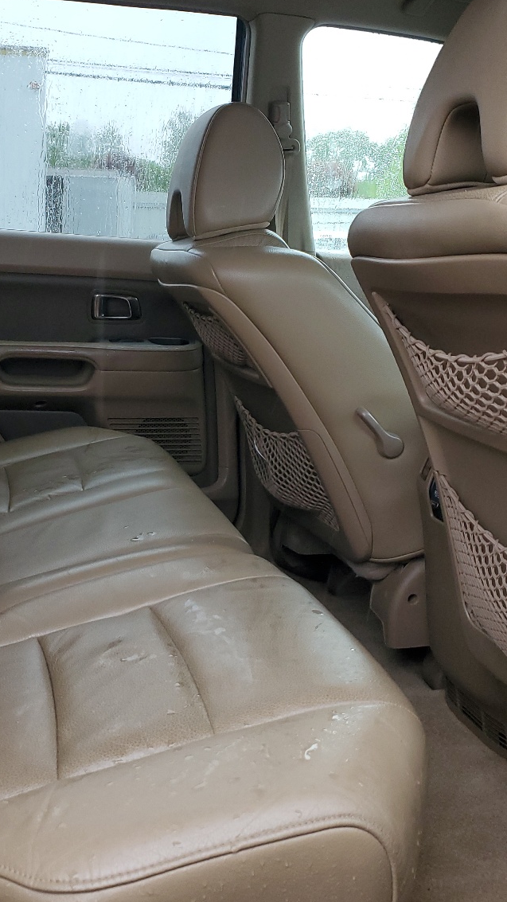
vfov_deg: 50.5
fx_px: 956
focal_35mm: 40
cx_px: 158
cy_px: 440
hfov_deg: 29.4
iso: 89
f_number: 1.5
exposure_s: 1/120
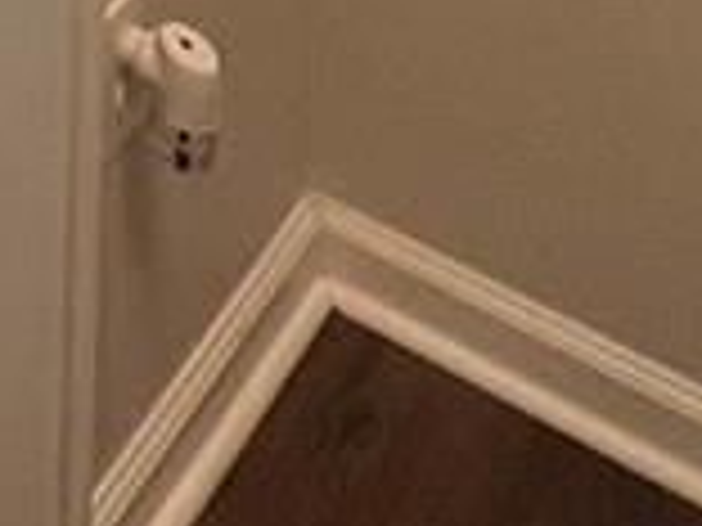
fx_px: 2028
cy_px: -1277
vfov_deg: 9.4
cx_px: -940
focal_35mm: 100
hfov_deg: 14.1
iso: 160
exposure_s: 1/120
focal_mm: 1.57
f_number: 1.8
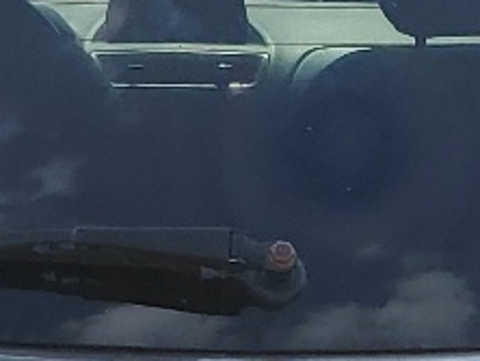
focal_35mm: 187
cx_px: 246
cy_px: 469
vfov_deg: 7.9
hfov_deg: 10.6
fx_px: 2596
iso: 50
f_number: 1.5
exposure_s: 1/3333
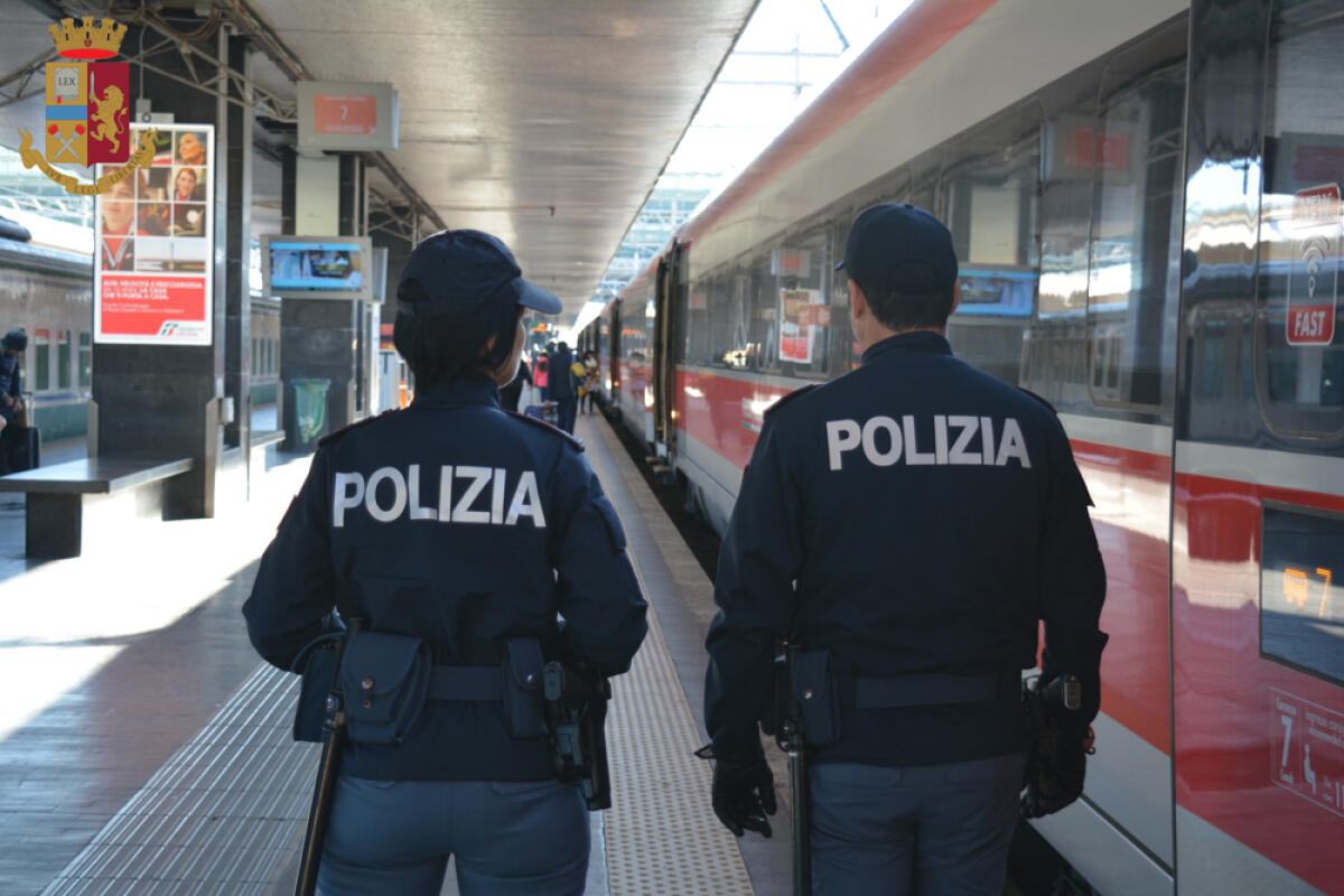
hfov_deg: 35.1
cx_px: 672
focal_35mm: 57
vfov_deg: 23.8
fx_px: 2128
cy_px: 448
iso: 400
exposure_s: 1/160
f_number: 4.8
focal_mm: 38
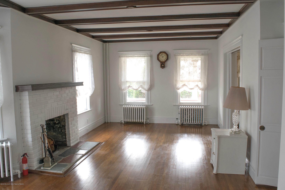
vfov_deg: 47.9
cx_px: 142
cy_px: 95
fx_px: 214
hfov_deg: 67.4
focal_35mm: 27
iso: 400
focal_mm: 18
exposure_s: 1/50
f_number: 8
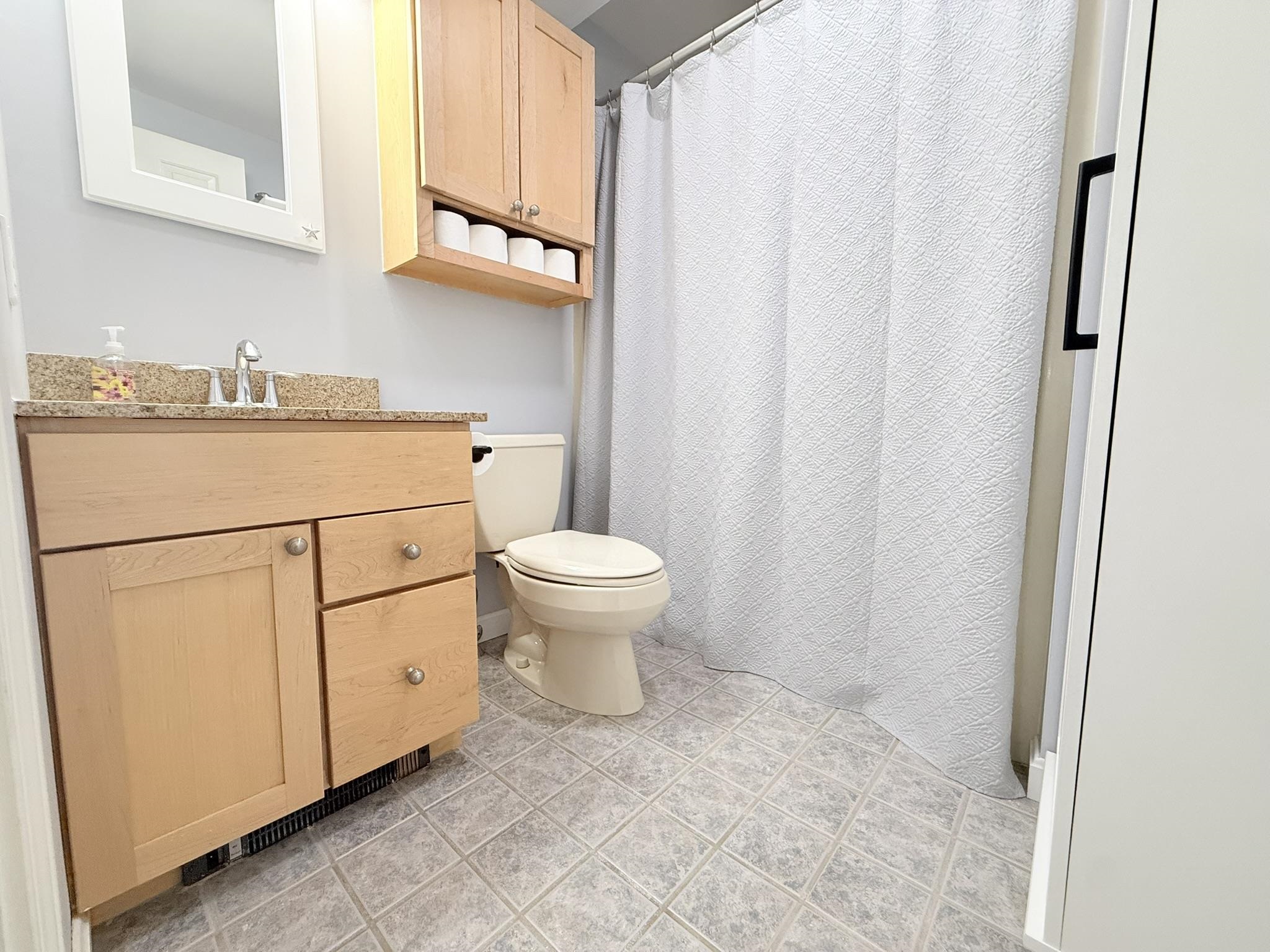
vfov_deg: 85.7
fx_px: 514
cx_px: 635
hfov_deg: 102.1
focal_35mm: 14
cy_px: 476
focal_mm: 2.22
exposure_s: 1/120
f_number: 2.2
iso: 200
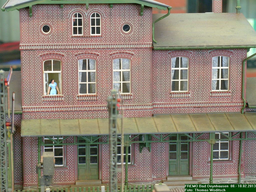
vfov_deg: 12.8
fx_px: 858
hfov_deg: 17.0
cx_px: 128
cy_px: 96
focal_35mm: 116
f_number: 7.3
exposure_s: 1/3
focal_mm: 24
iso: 200
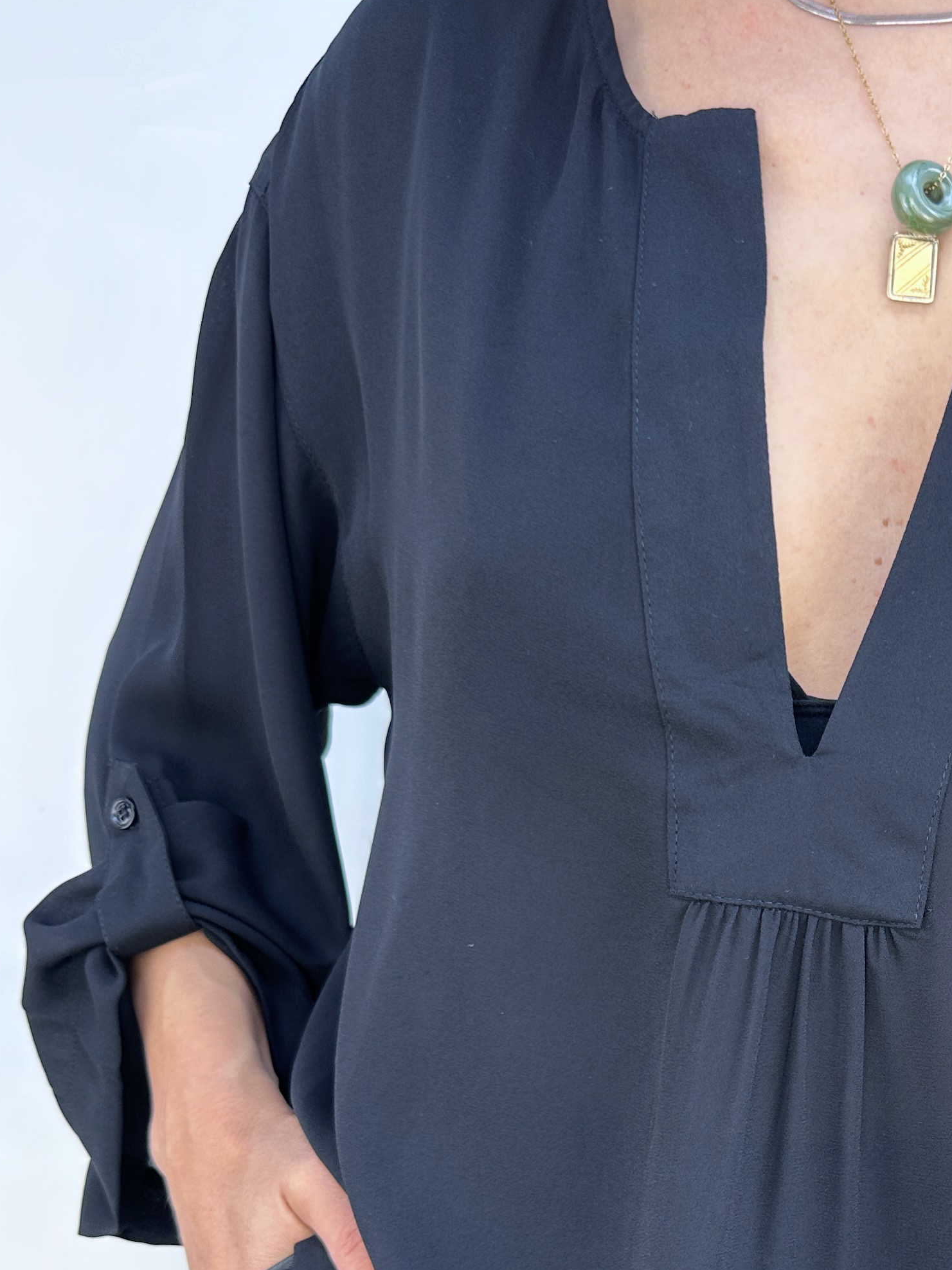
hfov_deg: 27.9
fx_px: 1797
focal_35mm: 49
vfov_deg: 37.6
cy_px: 1010
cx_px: 953
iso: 64
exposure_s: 1/131
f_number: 1.78
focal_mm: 6.86
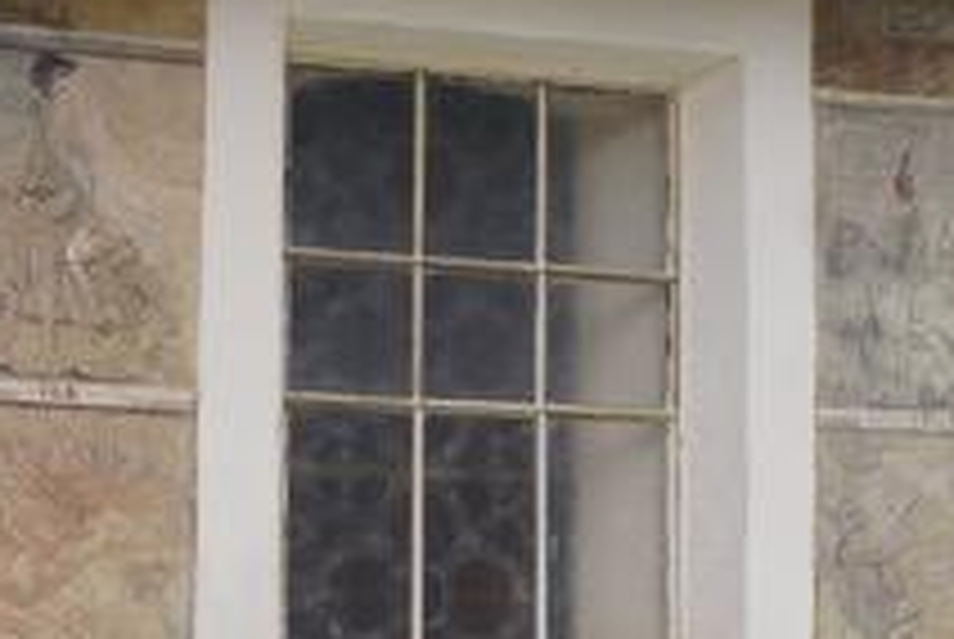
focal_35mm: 165
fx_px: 4379
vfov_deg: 8.3
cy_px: 302
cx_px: 454
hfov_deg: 12.4
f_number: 11
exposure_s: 1/100
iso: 100
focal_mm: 26
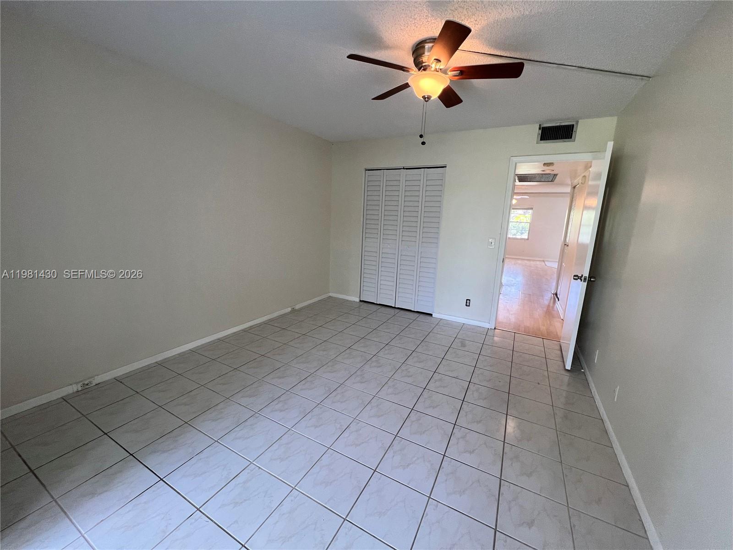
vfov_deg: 89.9
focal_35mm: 13
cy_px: 275
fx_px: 275
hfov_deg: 106.2
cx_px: 366
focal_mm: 1.57
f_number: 1.8
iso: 125
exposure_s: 1/120
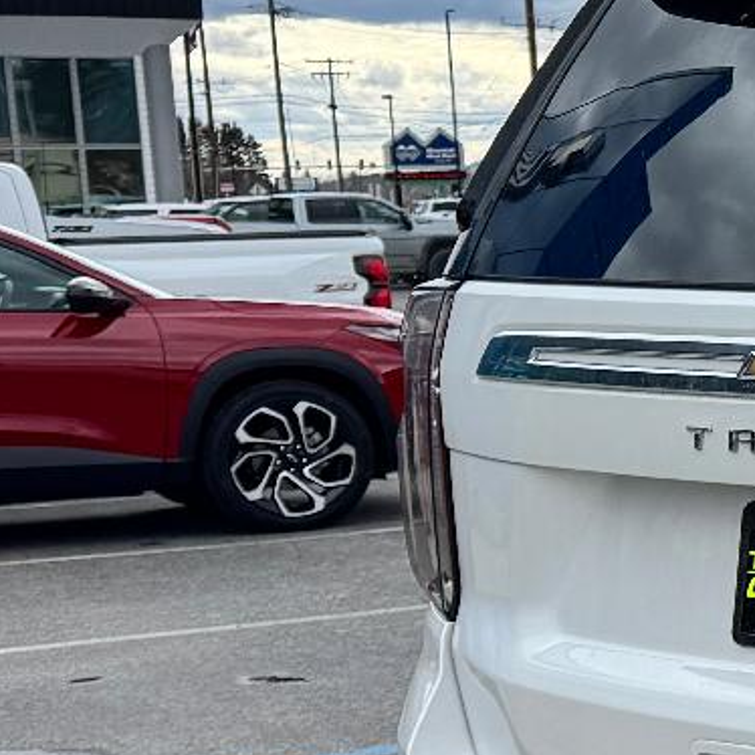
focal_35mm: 109
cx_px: 1674
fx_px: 2690
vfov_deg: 15.9
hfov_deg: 13.0
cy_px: 545
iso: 80
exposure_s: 1/2506
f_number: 1.78
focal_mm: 6.76
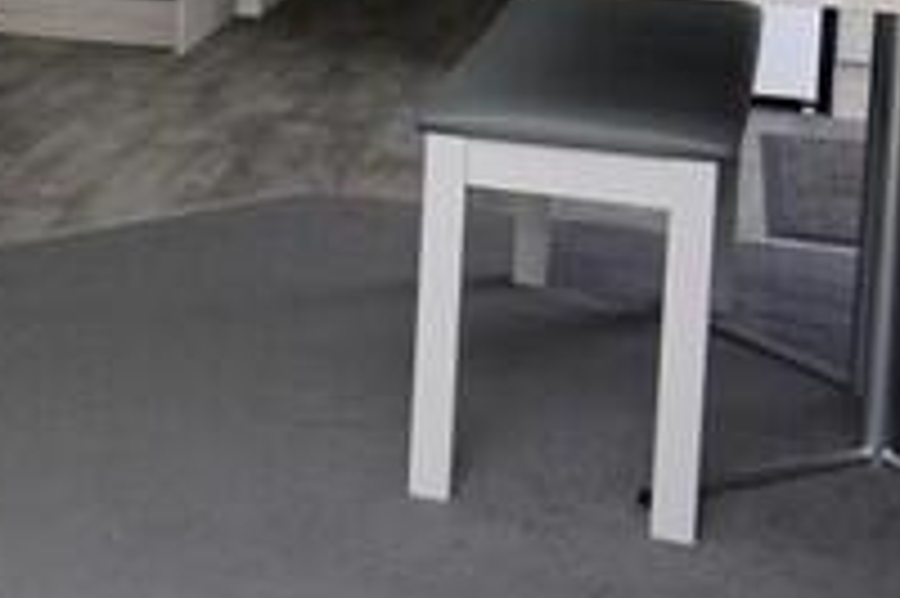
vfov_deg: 15.6
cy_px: -227
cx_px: -212
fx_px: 2048
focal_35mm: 82
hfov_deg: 22.6
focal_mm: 16
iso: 125
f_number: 6.3
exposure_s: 1/60
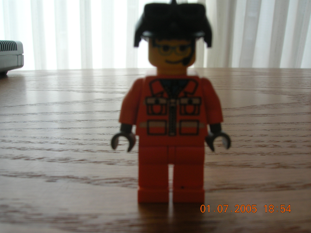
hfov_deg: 54.0
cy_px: 116
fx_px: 305
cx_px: 156
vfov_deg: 41.7
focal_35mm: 34
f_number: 4.9
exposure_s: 1/35.8
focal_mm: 5.7
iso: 50
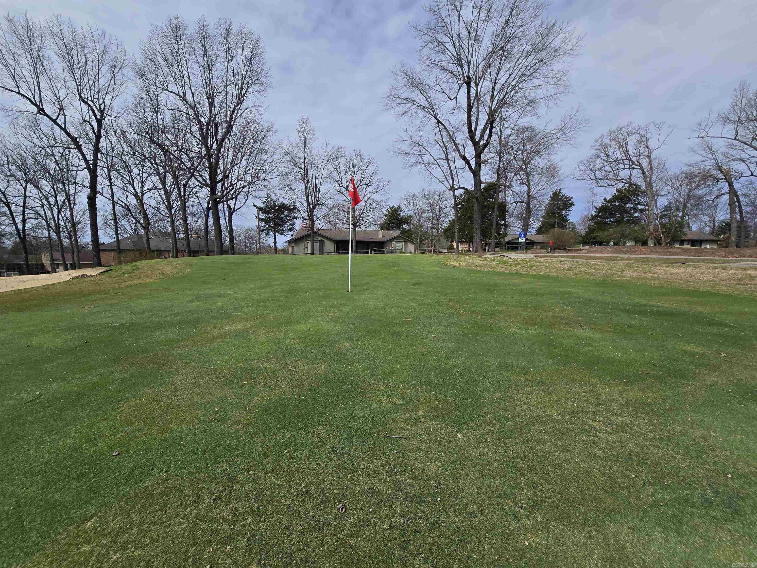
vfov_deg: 89.9
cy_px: 284
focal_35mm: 13
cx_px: 378
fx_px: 284
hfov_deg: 106.2
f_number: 2.2
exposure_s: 1/3177
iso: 50
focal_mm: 2.2
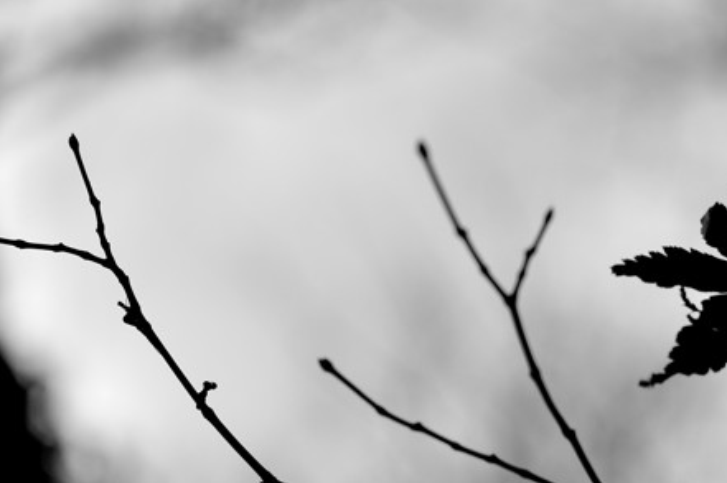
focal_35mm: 174
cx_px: 435
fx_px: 3510
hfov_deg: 11.8
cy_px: 201
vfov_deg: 7.9
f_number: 4
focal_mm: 50
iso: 200
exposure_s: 1/4000
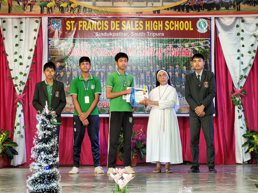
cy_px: 96
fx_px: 566
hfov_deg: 25.7
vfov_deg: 19.4
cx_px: 129
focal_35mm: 76
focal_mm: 7.12
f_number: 2.4
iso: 64
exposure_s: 1/50
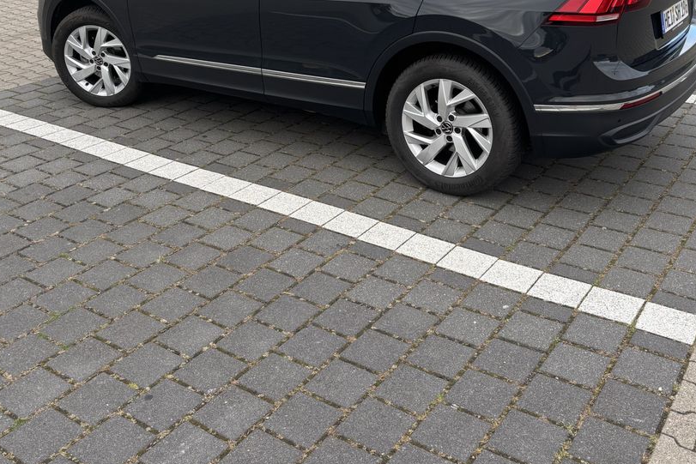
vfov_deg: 32.5
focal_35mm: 40
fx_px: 773
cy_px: 89
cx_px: 359
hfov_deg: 48.4
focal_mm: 5.96
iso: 50
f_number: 1.6
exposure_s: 1/430
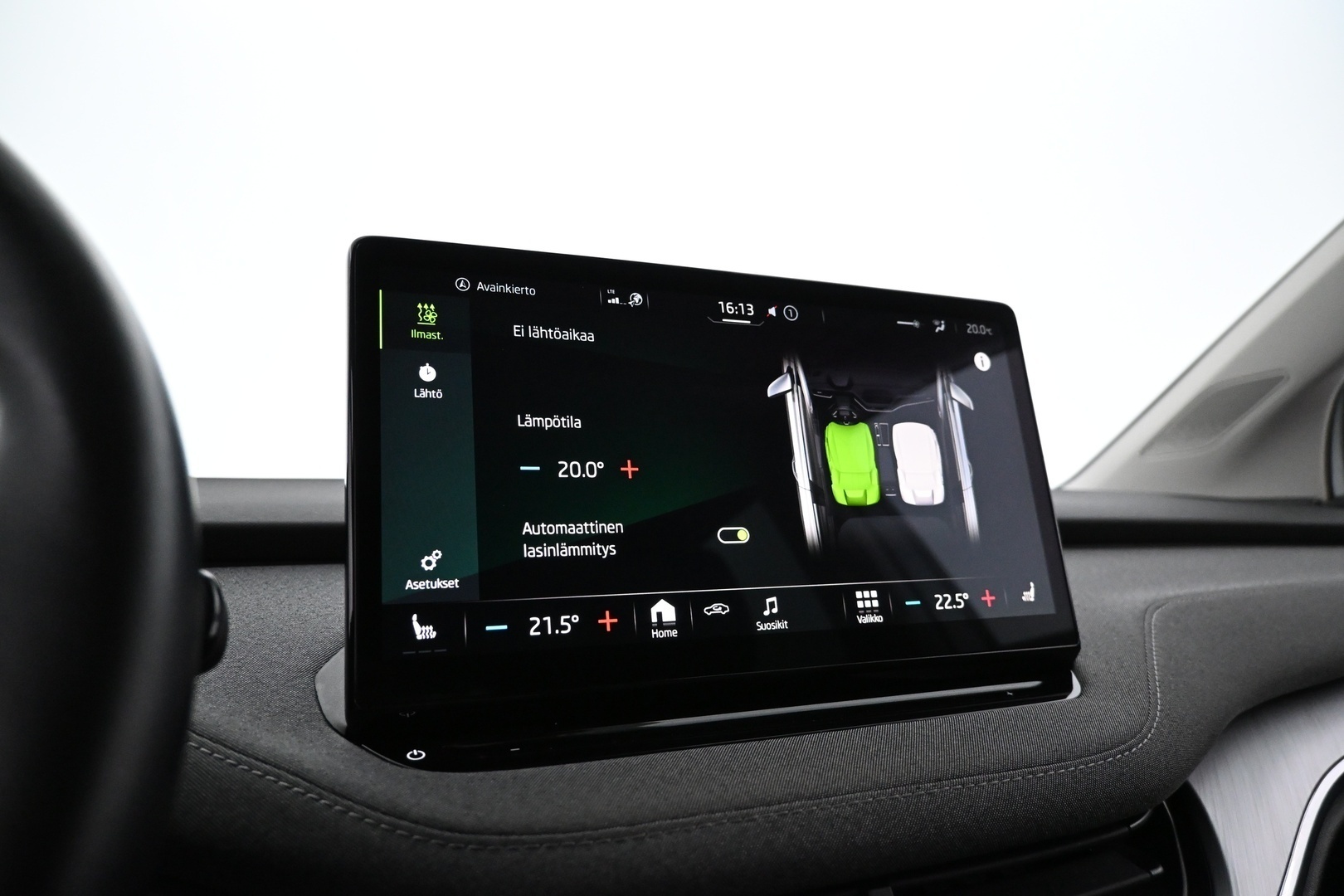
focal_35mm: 24
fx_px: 896
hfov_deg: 73.7
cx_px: 672
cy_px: 448
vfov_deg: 53.1
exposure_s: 1/80
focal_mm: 16
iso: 4000
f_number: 3.5
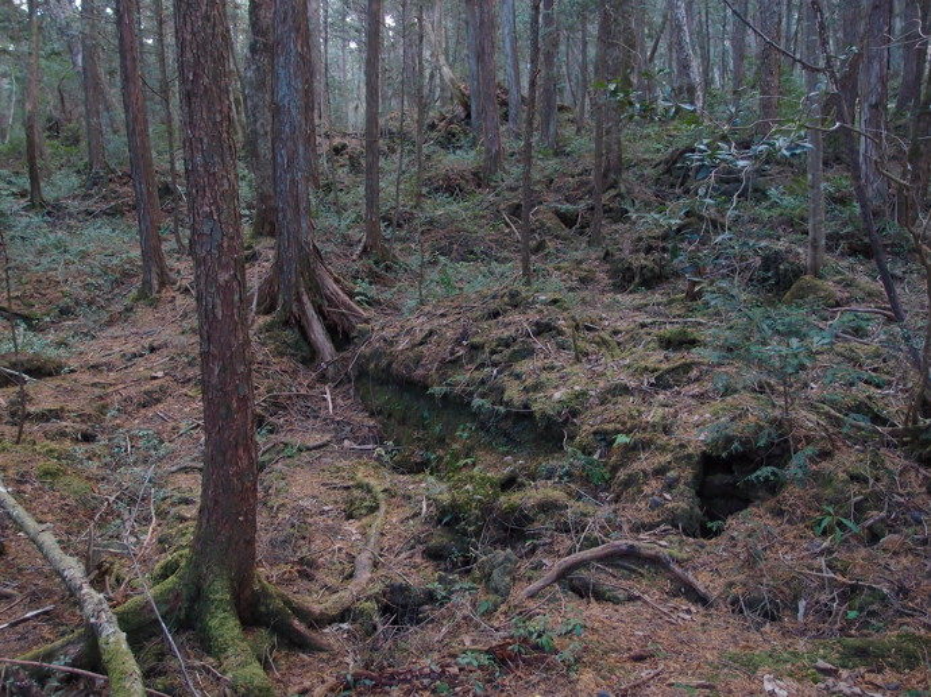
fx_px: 753
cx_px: 466
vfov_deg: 49.7
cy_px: 348
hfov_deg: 63.5
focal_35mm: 28
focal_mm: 6
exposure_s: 1/30
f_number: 1.8
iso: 320
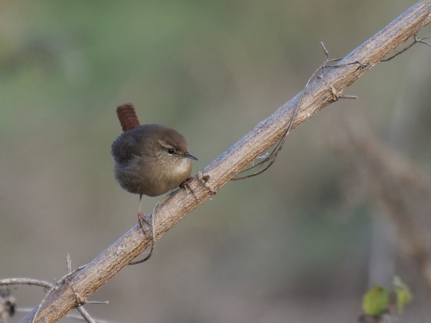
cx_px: 216
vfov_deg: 1.9
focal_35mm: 800
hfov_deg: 2.5
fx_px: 9962
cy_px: 162
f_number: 6.3
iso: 800
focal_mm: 400
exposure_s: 1/500
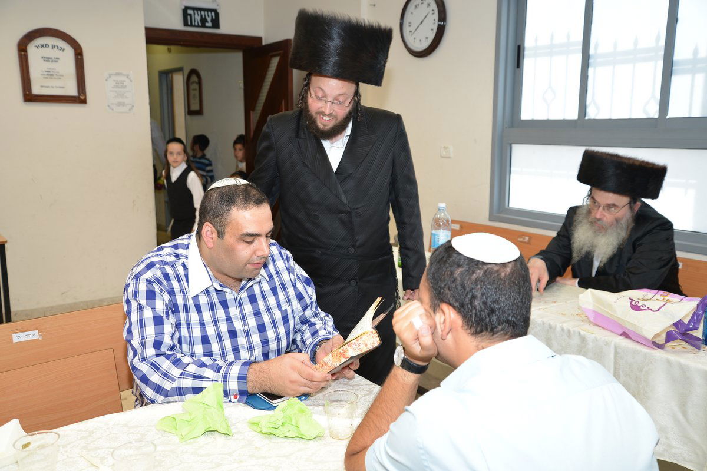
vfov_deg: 38.9
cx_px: 354
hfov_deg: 55.8
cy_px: 236
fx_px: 668
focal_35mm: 34
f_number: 5.6
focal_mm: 34
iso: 640
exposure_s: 1/100
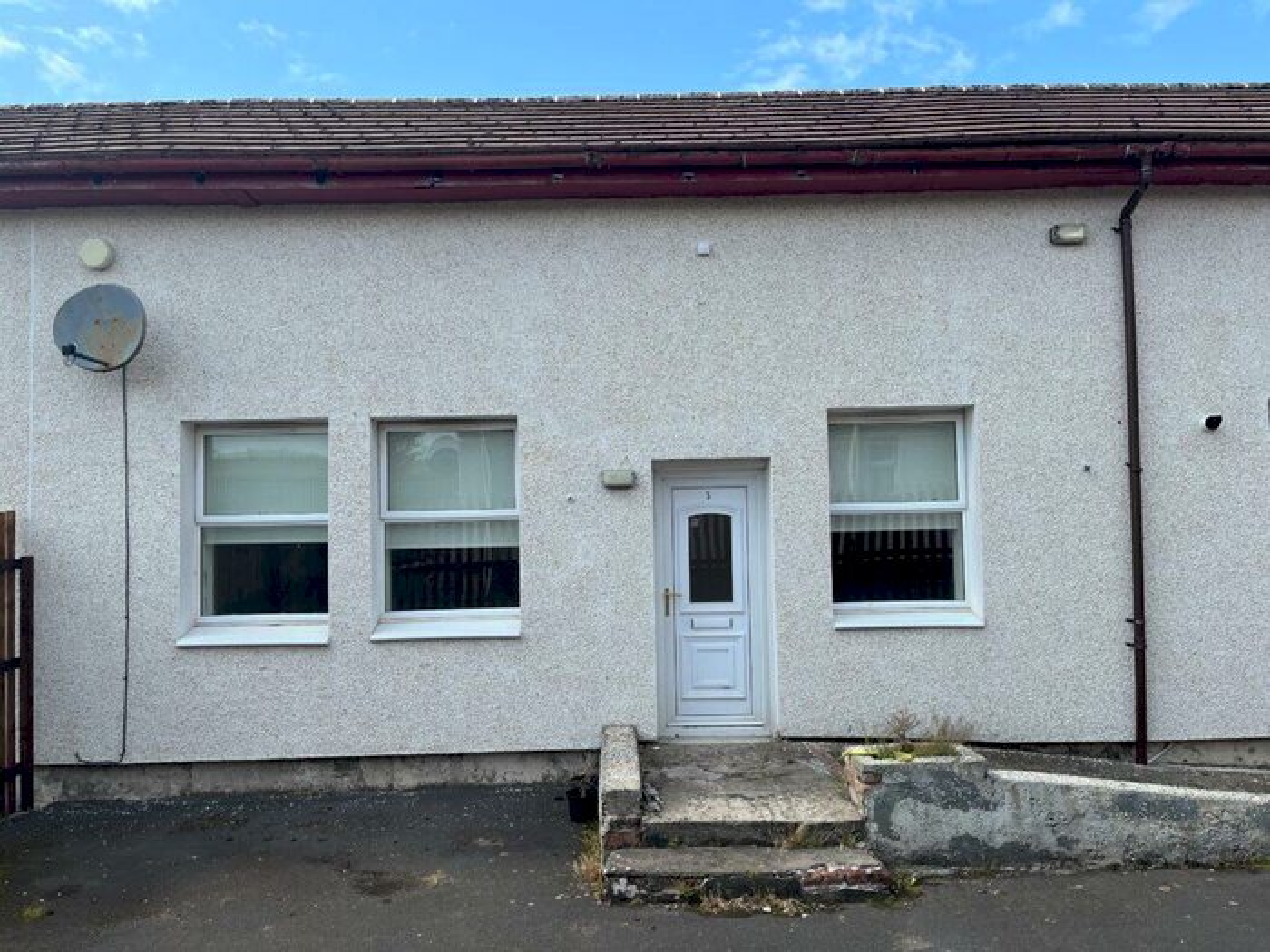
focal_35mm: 26
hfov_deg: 67.3
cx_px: 635
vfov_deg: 53.1
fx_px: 954
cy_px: 476
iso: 50
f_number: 1.6
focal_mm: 5.1
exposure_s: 1/1992
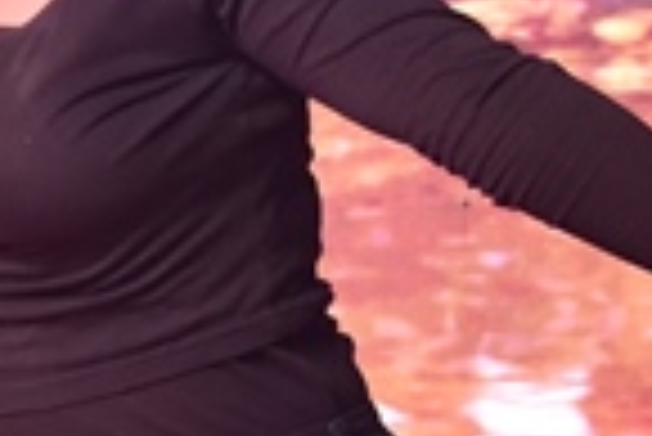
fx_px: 10515
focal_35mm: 580
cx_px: -1009
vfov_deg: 2.4
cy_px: -43
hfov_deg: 3.5
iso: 1250
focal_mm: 82
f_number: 2.8
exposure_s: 1/320
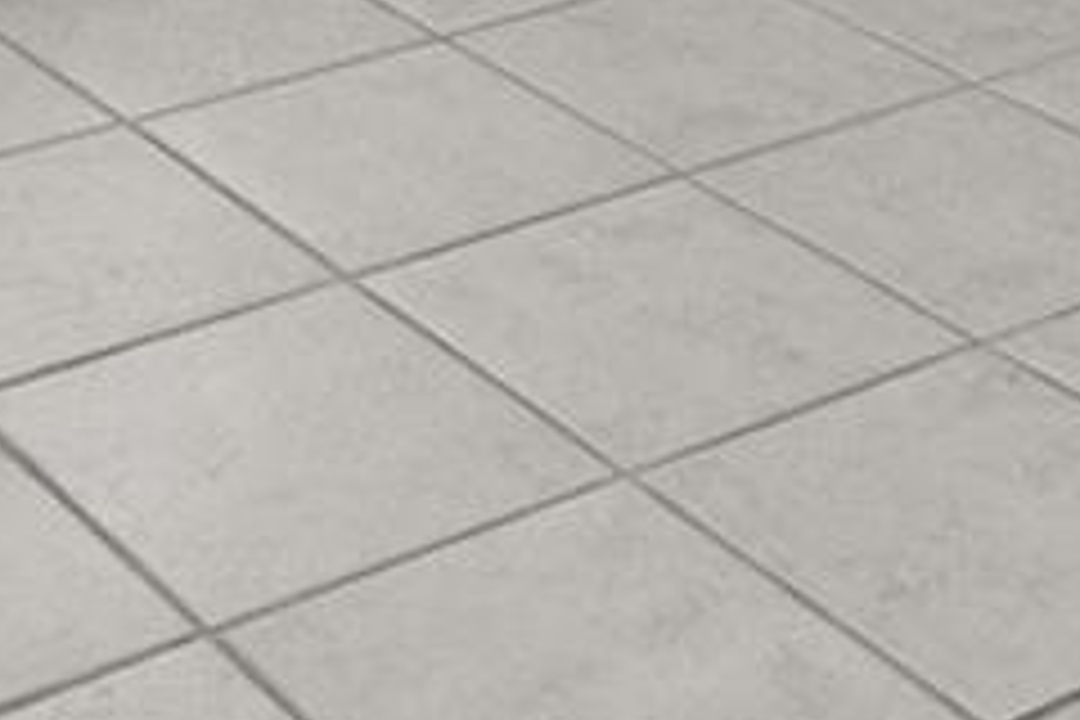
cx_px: 180
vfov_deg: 10.8
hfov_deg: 20.1
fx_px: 3000
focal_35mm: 100
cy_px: -1204
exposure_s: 1/20
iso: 1000
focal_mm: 15
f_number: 6.3
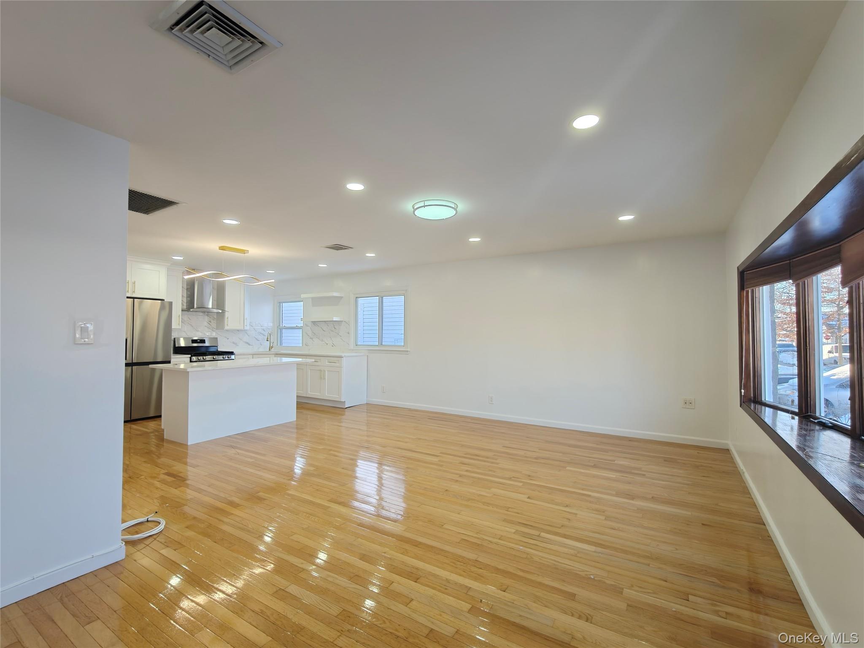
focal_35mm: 15
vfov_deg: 81.7
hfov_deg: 98.2
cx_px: 432
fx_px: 374
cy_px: 324
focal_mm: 2.3
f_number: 2
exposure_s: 1/120
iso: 160
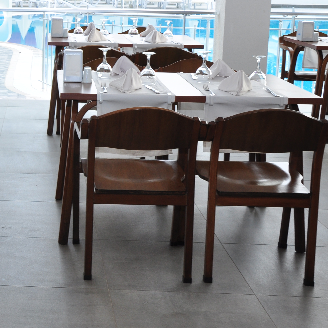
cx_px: -23
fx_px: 772
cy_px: 93
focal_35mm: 72
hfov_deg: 22.7
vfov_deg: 23.8
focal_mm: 24
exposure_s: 1/30
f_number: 9
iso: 200
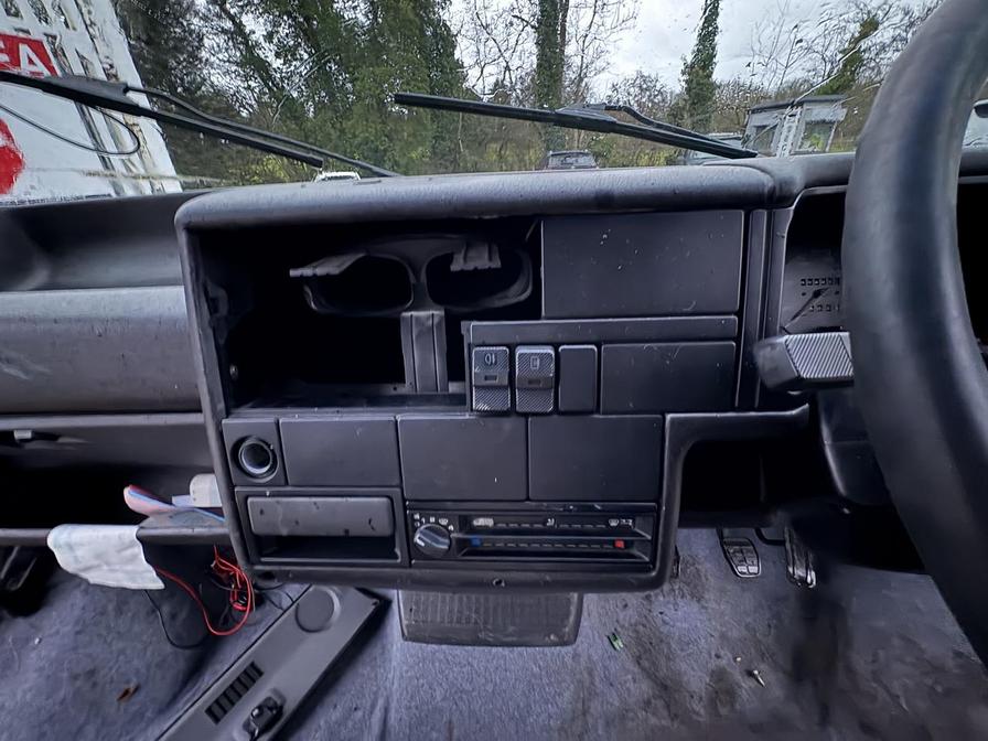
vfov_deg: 85.7
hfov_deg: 102.1
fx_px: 400
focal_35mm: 14
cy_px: 370
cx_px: 494
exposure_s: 1/8
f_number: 2.2
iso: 1600
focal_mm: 2.22
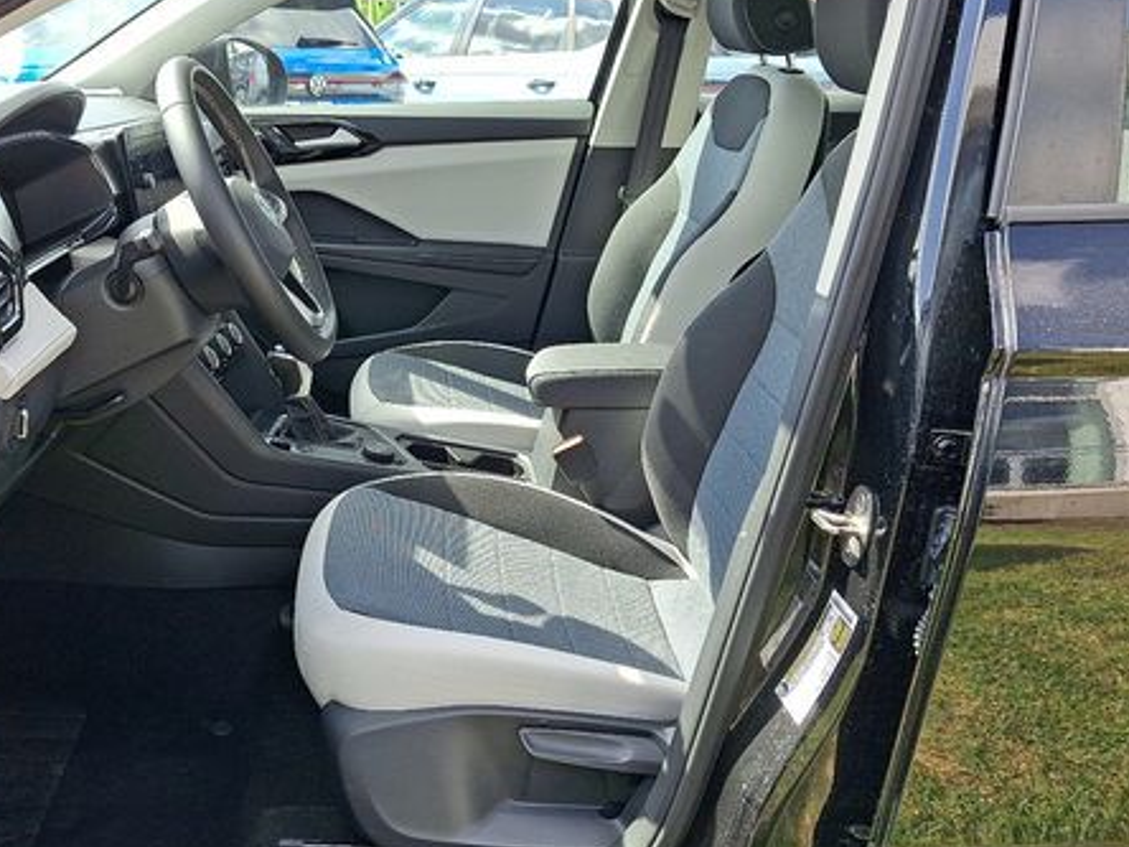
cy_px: 369
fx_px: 1174
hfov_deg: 50.7
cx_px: 412
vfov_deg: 39.6
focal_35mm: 36
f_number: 1.8
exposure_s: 1/208
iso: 25
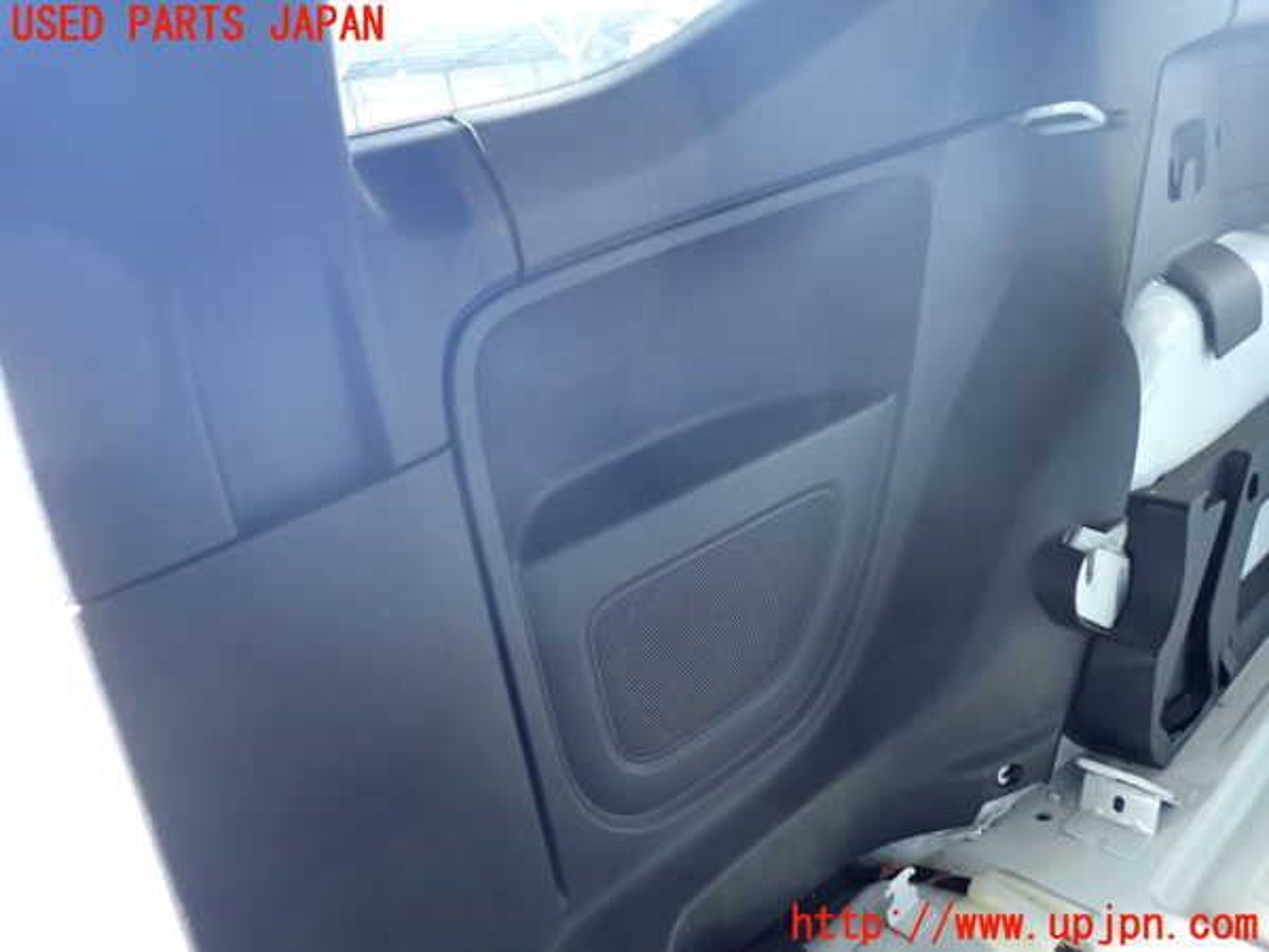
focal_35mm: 25
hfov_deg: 69.4
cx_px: 634
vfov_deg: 54.9
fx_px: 916
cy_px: 476
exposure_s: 1/30
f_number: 2
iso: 320
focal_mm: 4.5
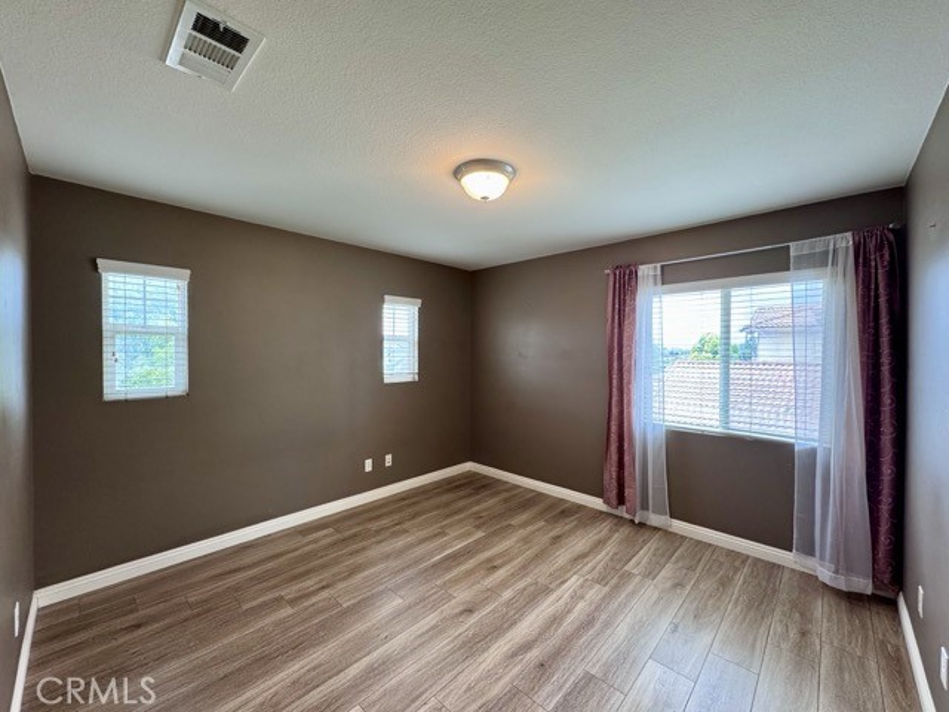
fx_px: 384
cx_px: 474
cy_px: 356
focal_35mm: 14
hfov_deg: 102.1
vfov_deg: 85.7
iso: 250
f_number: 2.2
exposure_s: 1/120
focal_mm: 2.22
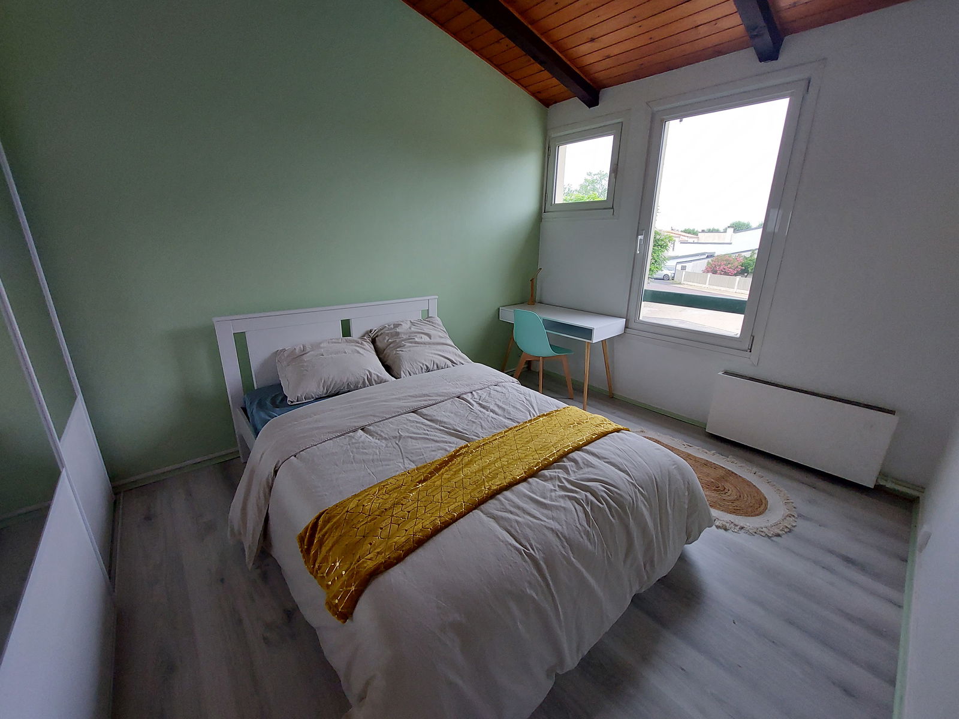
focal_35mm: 13
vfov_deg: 89.9
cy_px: 360
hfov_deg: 106.2
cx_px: 480
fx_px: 360
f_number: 2.2
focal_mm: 1.74
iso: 125
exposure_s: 1/50
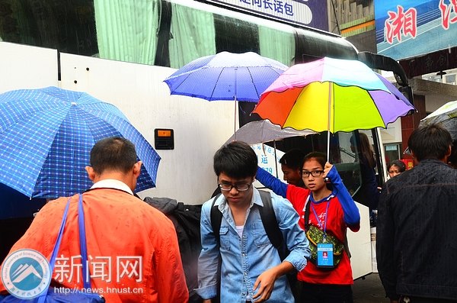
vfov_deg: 35.3
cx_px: 228
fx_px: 475
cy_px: 152
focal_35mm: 38
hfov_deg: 51.4
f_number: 8
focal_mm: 25
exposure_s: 1/125
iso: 400
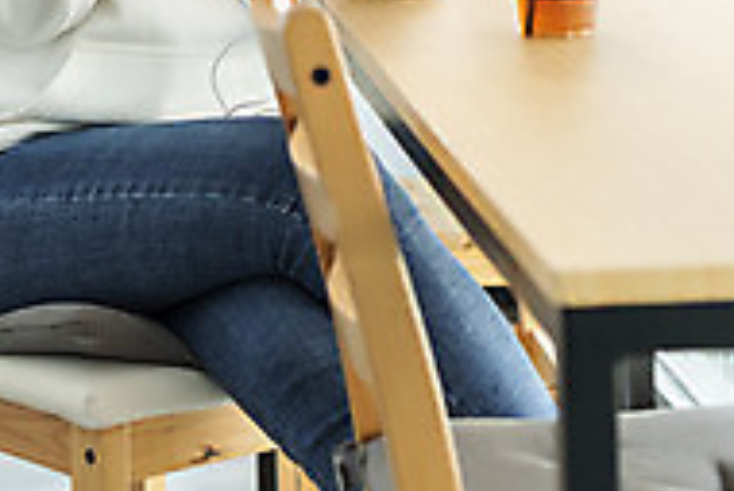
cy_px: -271
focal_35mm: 158
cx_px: 2
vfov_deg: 8.5
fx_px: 3224
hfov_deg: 12.8
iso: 500
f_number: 2.8
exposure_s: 1/500
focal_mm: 50
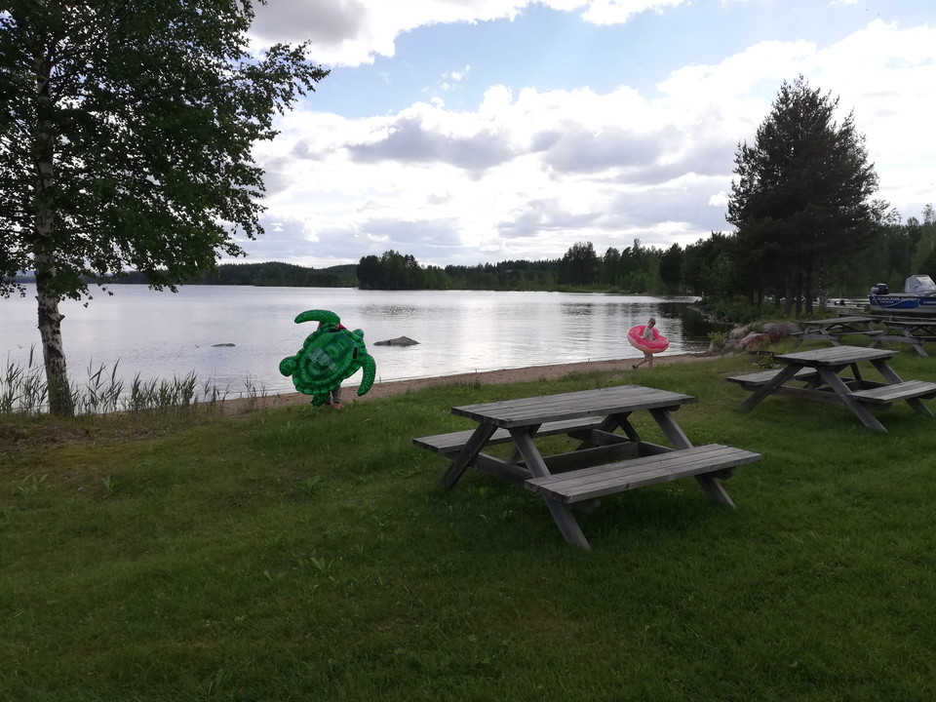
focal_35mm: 26
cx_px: 468
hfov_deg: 67.3
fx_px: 703
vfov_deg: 53.1
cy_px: 351
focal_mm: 3.81
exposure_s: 1/684
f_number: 2.2
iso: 50
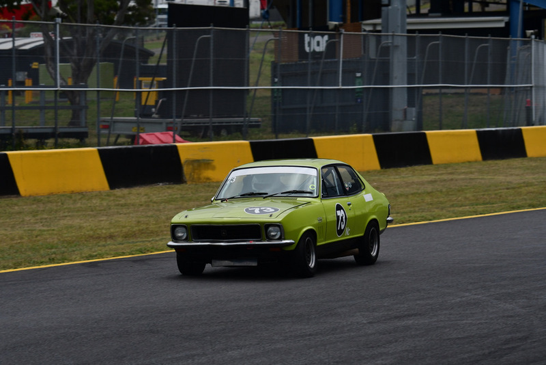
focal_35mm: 202
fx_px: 3072
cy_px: 182
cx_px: 273
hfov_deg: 10.2
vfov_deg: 6.8
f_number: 8
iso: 400
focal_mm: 135
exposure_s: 1/800
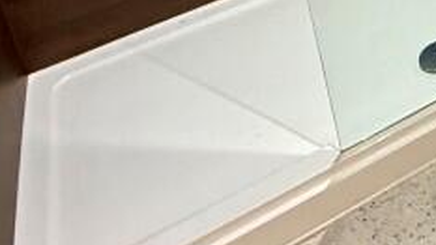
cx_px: 657
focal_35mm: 67
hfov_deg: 24.4
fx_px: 774
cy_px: -303
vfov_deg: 13.9
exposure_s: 1/81
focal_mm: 2.22
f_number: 2.2
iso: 320
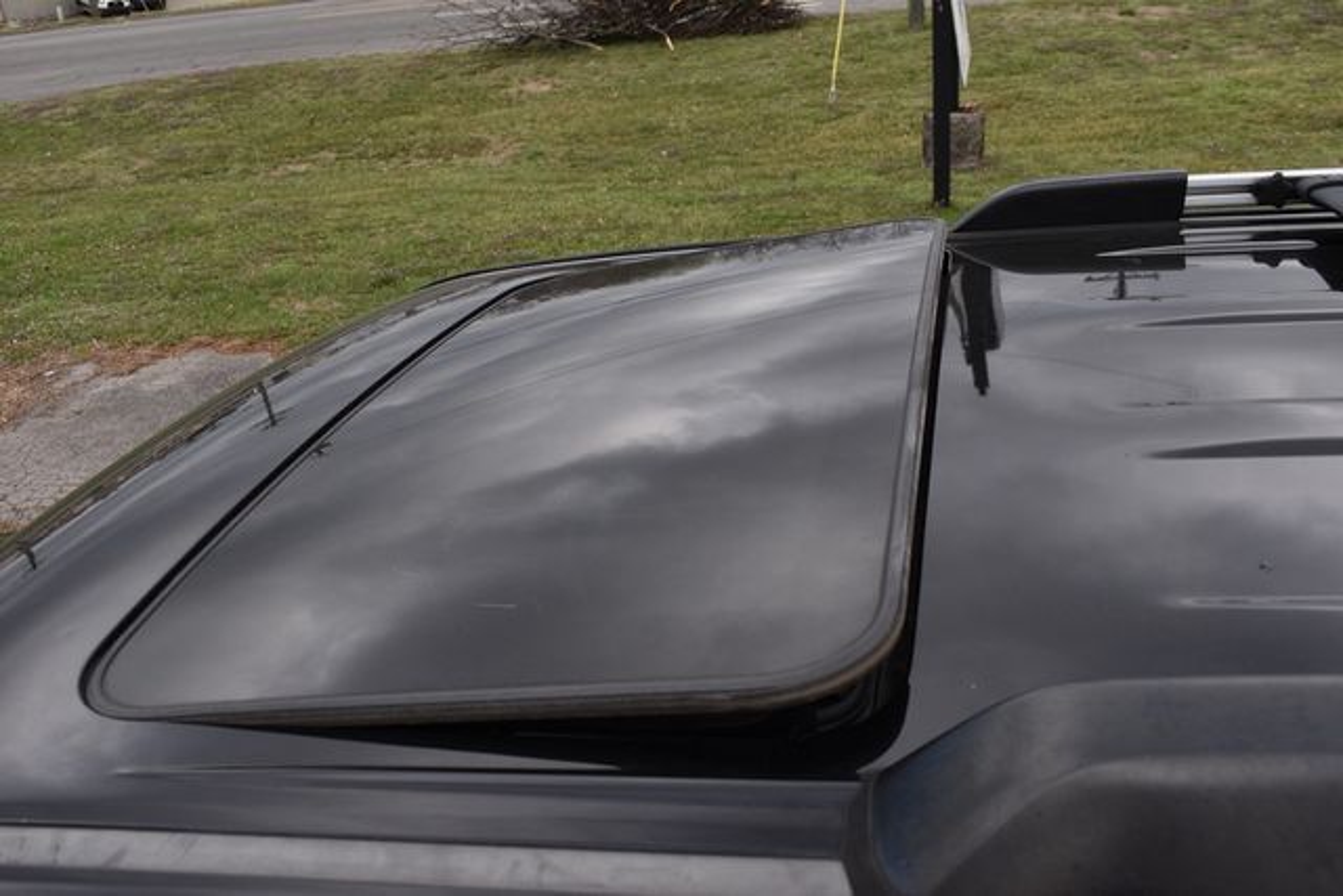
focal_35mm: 33
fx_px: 1231
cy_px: 448
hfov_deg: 57.2
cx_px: 672
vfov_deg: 40.0
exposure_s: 1/250
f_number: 8
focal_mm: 22
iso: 200
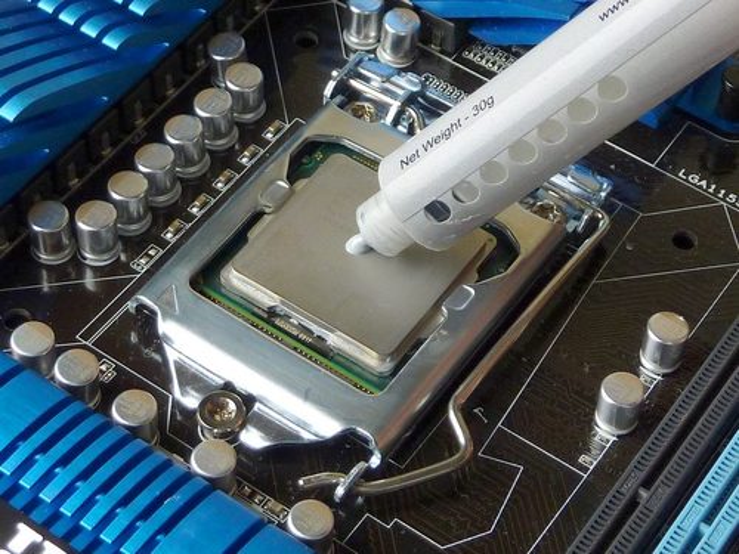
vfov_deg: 19.4
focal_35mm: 76
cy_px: 277
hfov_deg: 25.7
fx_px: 1622
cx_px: 370
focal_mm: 6.9
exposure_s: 1/30
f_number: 3.7
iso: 100
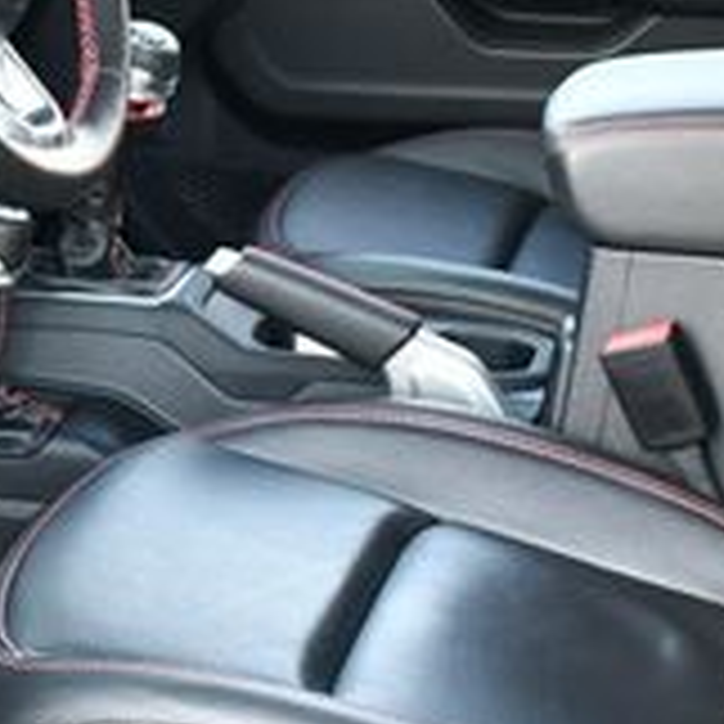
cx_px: 36
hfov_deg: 14.1
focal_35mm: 122
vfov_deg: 14.3
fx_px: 2887
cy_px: 414
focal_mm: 18
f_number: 3.5
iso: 900
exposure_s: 1/125
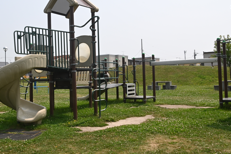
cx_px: 87
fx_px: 244
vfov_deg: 35.0
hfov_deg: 50.2
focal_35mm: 38
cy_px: 73
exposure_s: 1/100
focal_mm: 20
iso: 320
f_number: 22
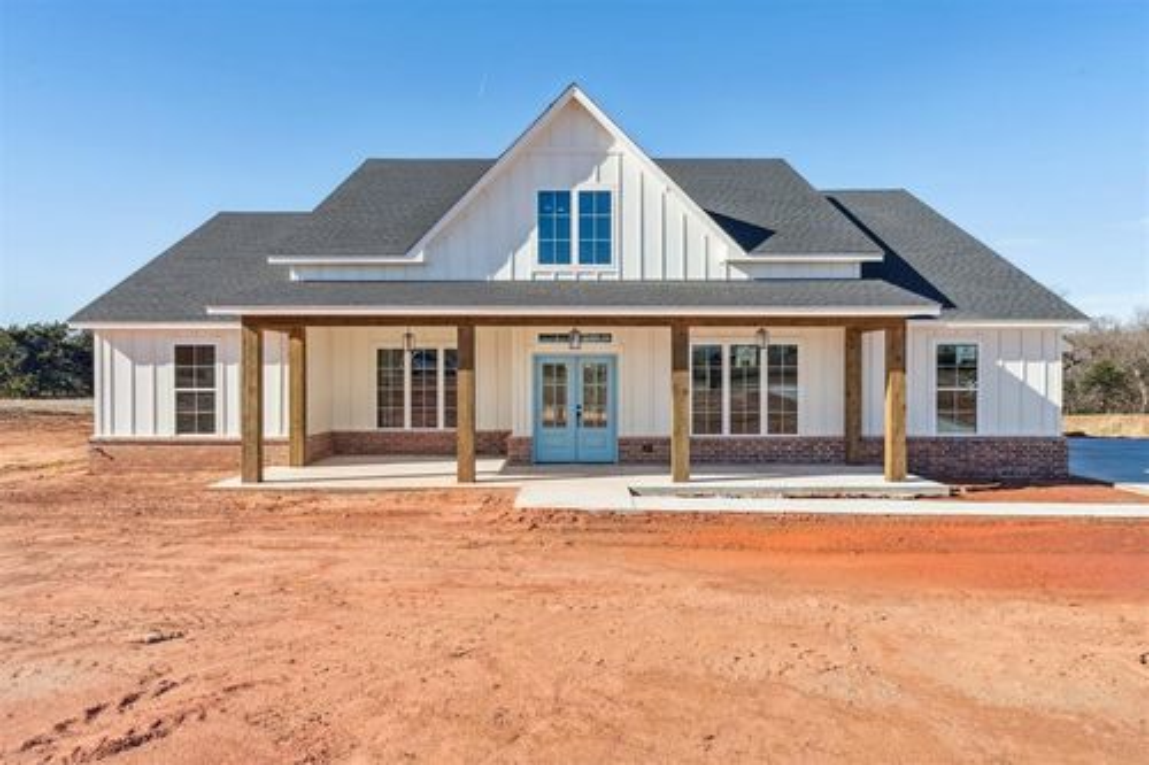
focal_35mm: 26
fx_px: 830
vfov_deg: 49.5
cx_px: 574
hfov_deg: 69.4
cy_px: 382
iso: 200
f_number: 8
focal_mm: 26
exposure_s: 1/1000
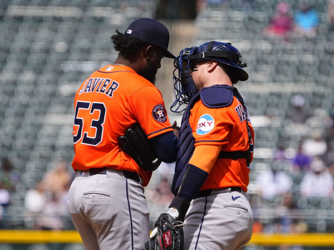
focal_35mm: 674
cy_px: 125
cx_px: 171
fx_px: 6502
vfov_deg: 2.2
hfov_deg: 2.9
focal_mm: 415
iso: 1000
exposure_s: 1/4000
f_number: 6.3
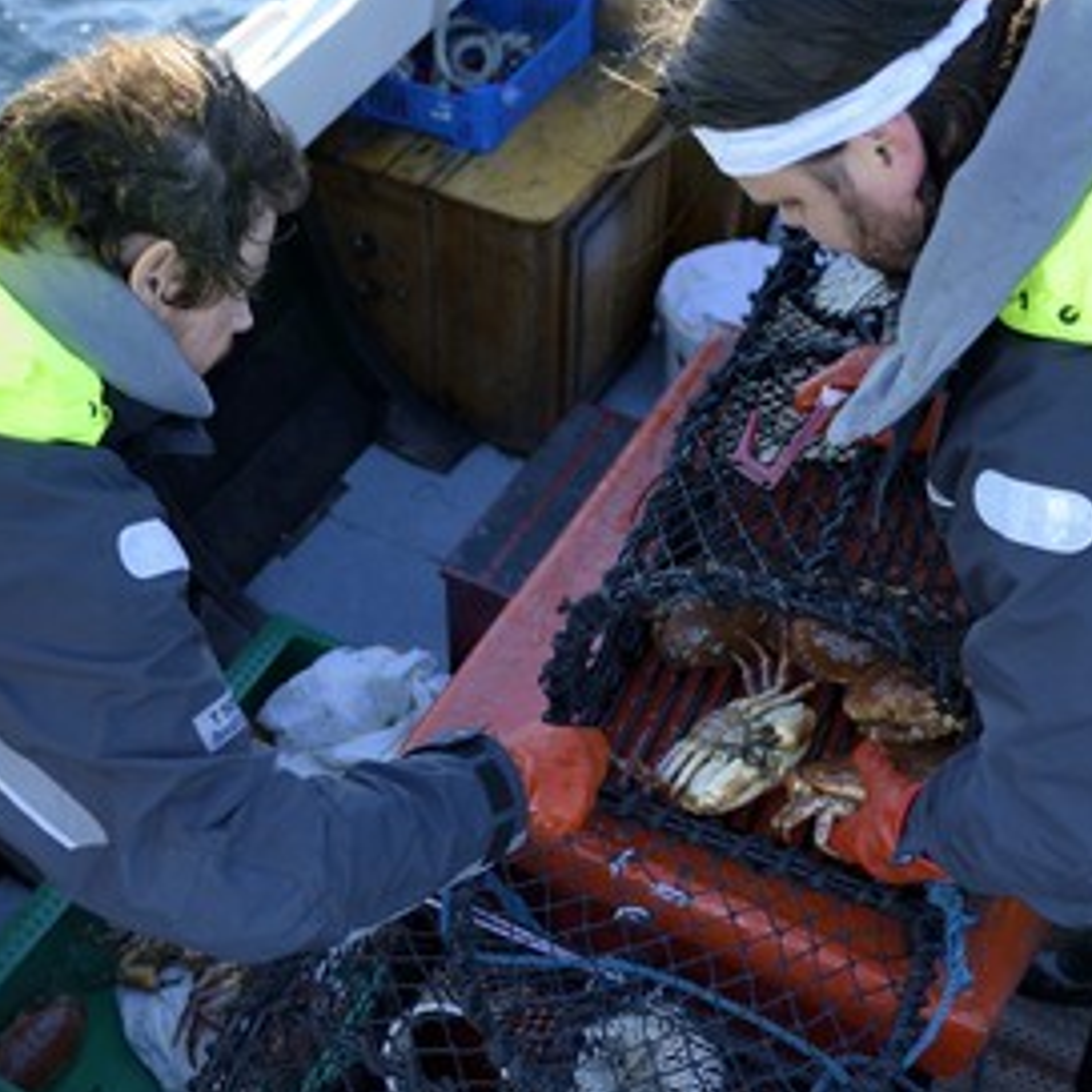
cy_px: 550
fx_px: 1356
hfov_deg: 43.6
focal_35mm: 38
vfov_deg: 43.9
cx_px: 674
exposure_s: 1/800
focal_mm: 29
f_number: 2.8
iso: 400
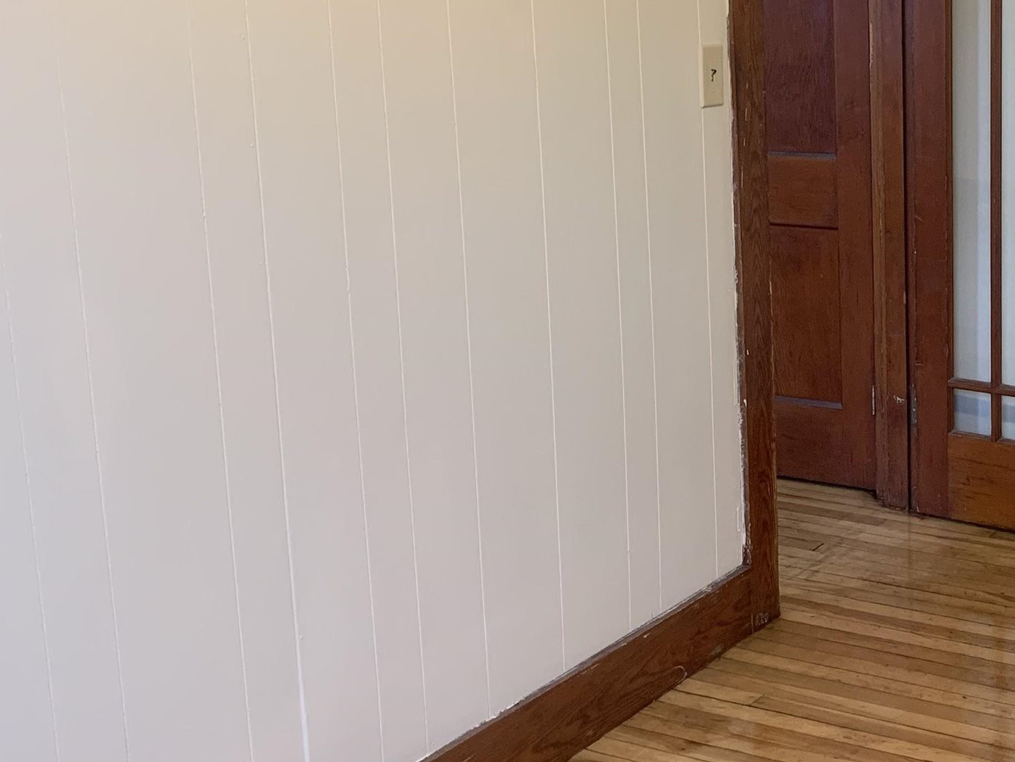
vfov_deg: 25.5
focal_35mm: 57
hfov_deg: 32.3
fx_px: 1671
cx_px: 888
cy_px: 249
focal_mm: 4.25
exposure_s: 1/60
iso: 125
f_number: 1.8
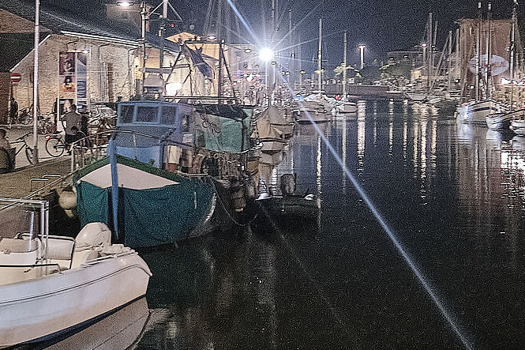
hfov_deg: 30.7
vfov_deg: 20.6
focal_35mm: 65
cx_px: 162
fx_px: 948
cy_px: 57
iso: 3200
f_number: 3.2
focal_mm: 12
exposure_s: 1/7.69
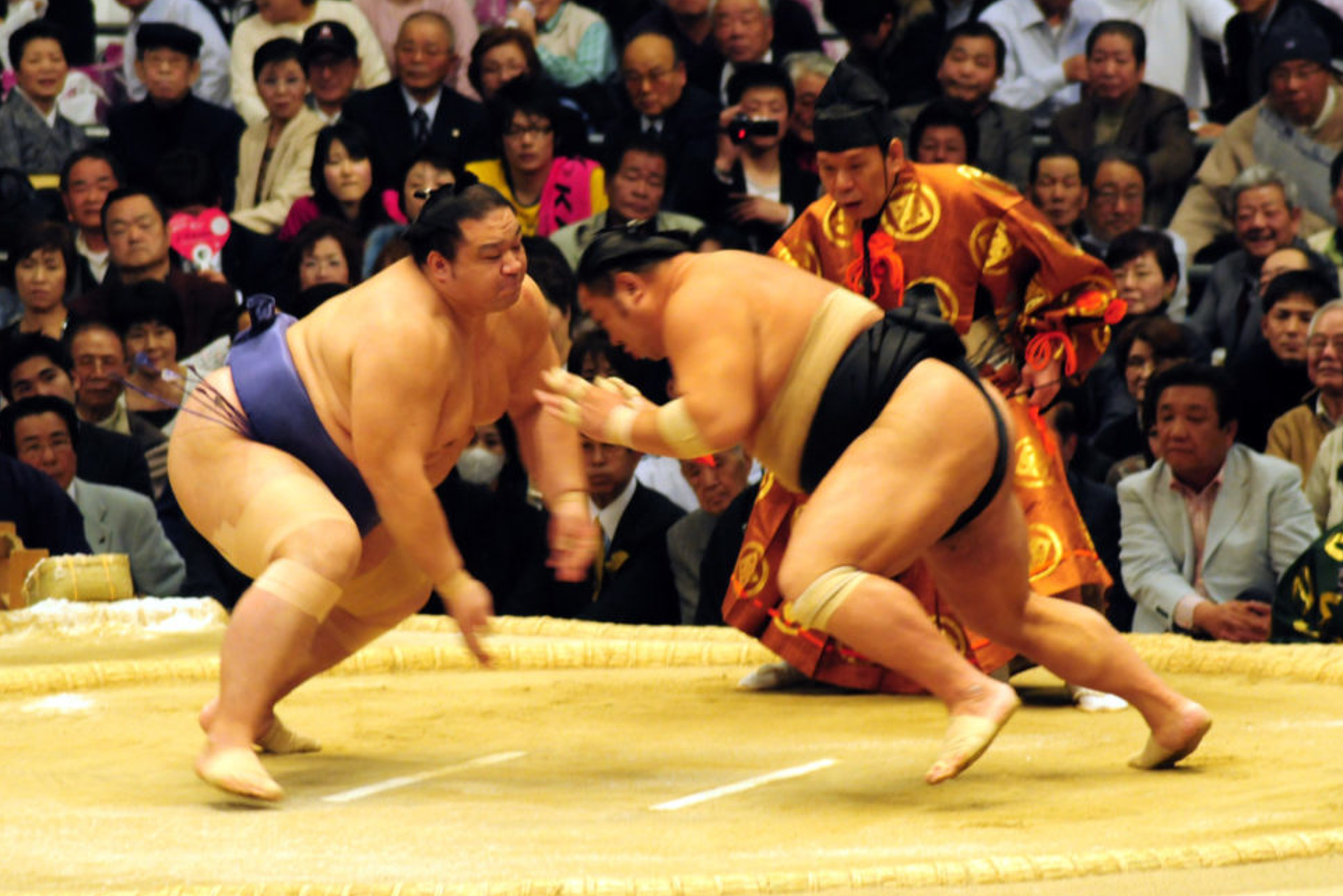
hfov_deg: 5.6
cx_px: 714
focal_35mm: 367
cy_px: 440
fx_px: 13692
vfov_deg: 3.7
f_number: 7.1
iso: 1600
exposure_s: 1/200
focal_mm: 230
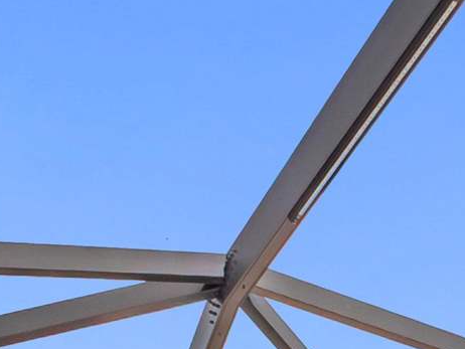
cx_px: 743
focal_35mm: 93
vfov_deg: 10.9
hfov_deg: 18.2
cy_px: 1037
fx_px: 1250
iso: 200
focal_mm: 7
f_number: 7.1
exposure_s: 1/160
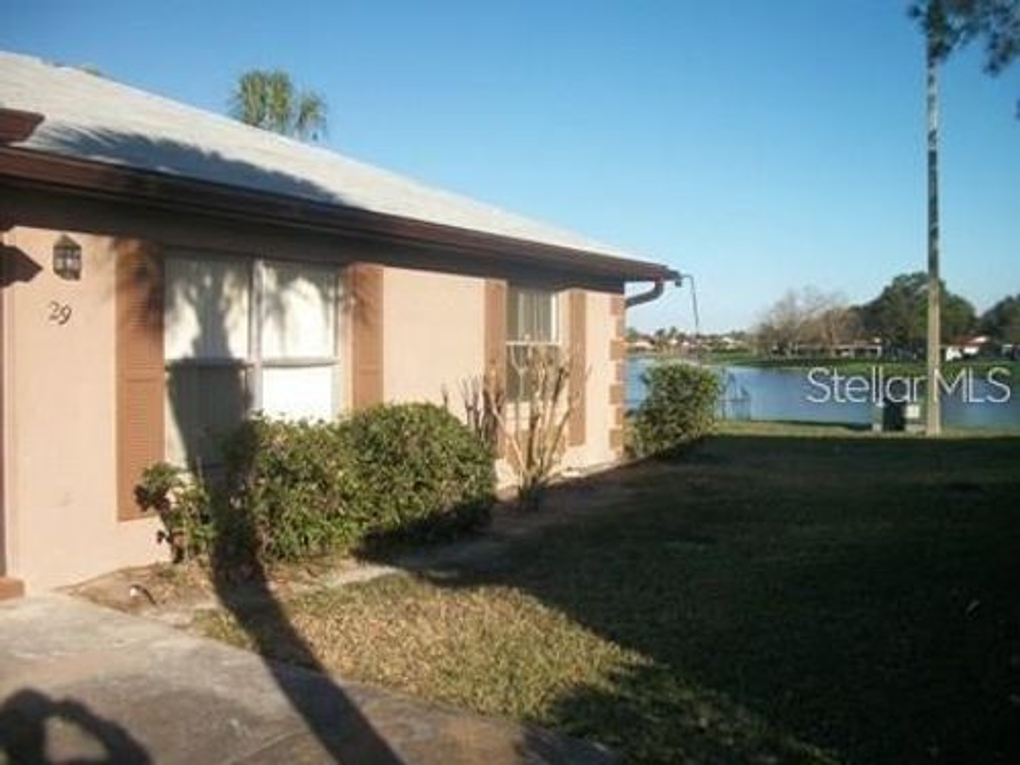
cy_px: 382
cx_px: 510
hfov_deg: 56.8
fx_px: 943
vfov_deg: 44.2
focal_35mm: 32
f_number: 8.8
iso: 80
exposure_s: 1/160
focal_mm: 5.7
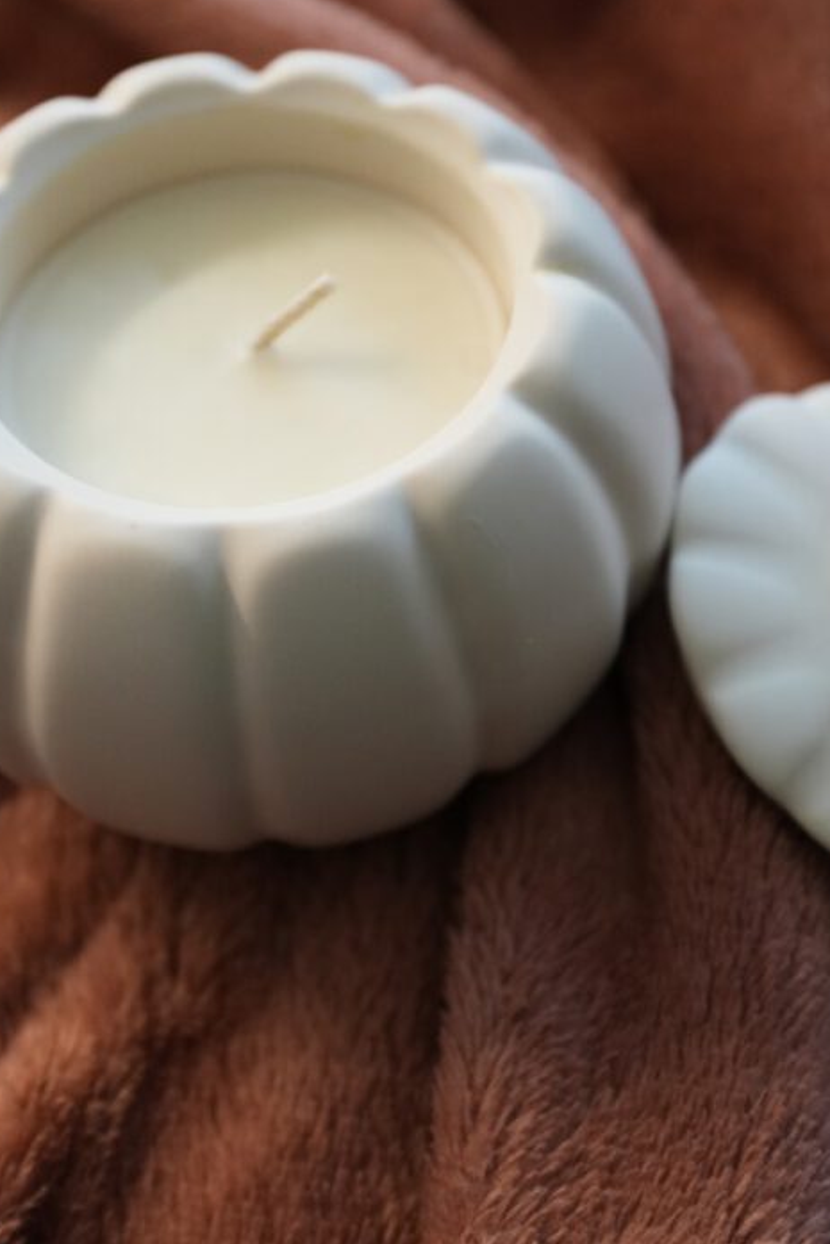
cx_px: 469
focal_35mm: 48
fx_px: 1650
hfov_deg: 28.2
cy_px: 591
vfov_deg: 41.3
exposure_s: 1/60
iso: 2500
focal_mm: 32.5
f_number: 4
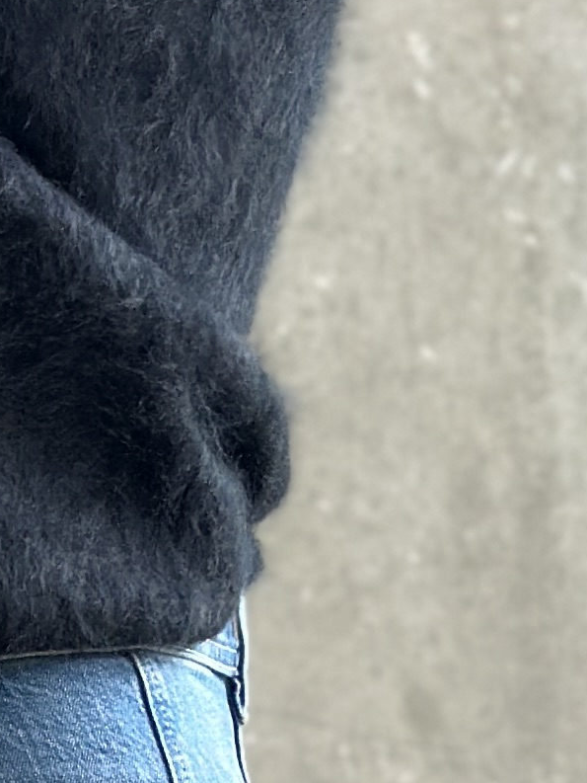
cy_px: 1898
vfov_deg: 7.6
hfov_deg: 6.0
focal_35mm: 244
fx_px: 5515
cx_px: -243
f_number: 1.78
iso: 100
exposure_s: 1/121
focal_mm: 6.86
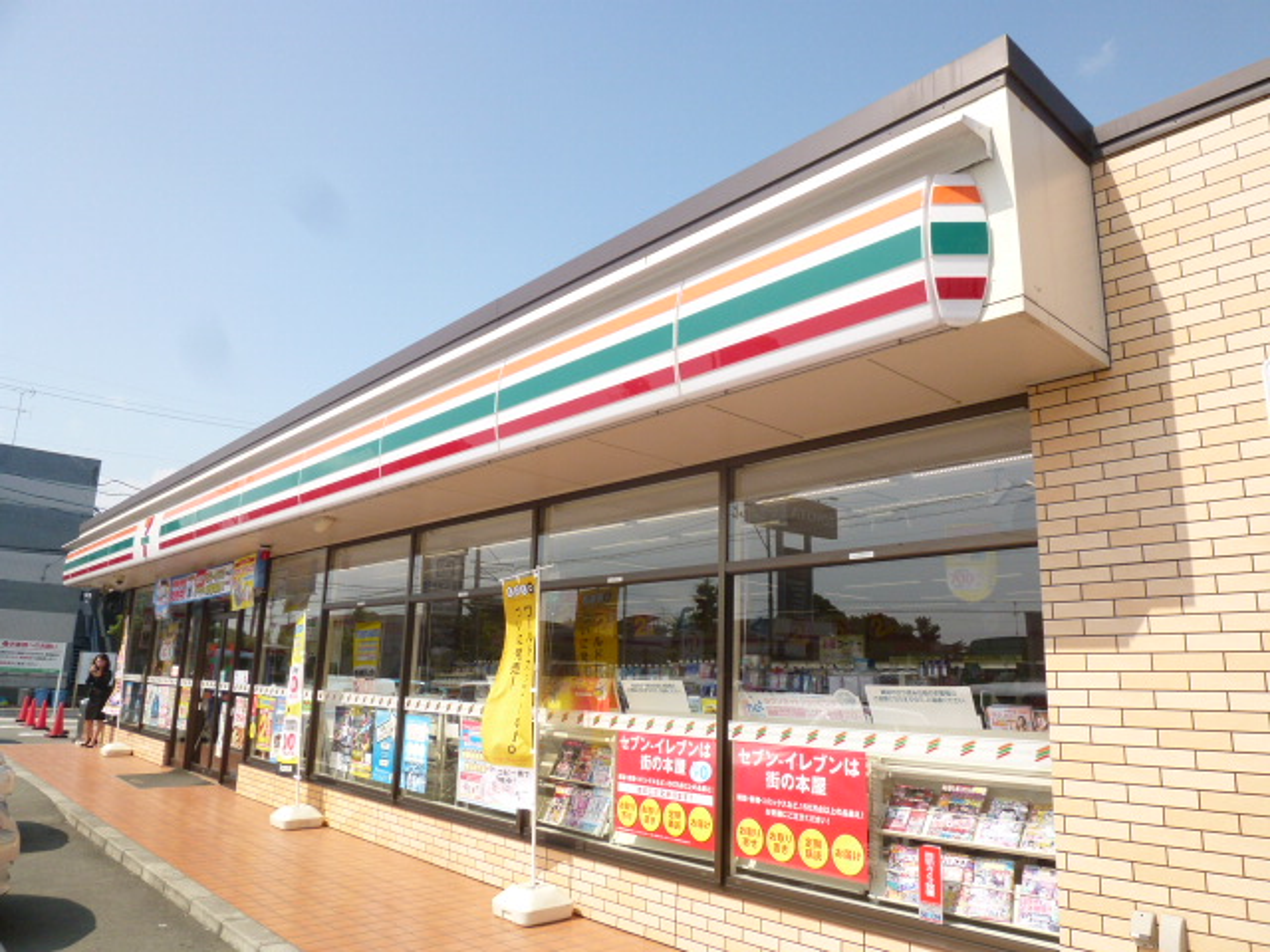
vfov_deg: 56.8
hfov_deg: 71.6
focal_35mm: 24
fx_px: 881
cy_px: 476
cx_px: 635
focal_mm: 4.3
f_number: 5
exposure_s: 1/500
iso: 100
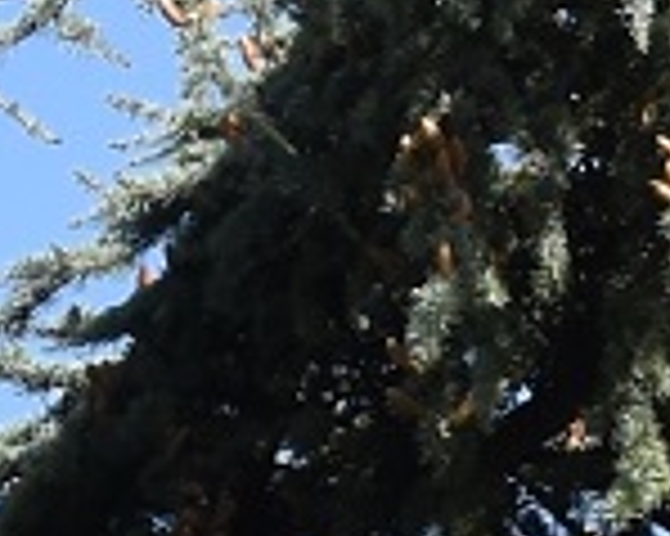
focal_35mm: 468
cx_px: -1228
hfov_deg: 4.0
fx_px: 9271
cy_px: 279
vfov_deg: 3.3
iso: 200
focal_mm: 55
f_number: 8
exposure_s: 1/250
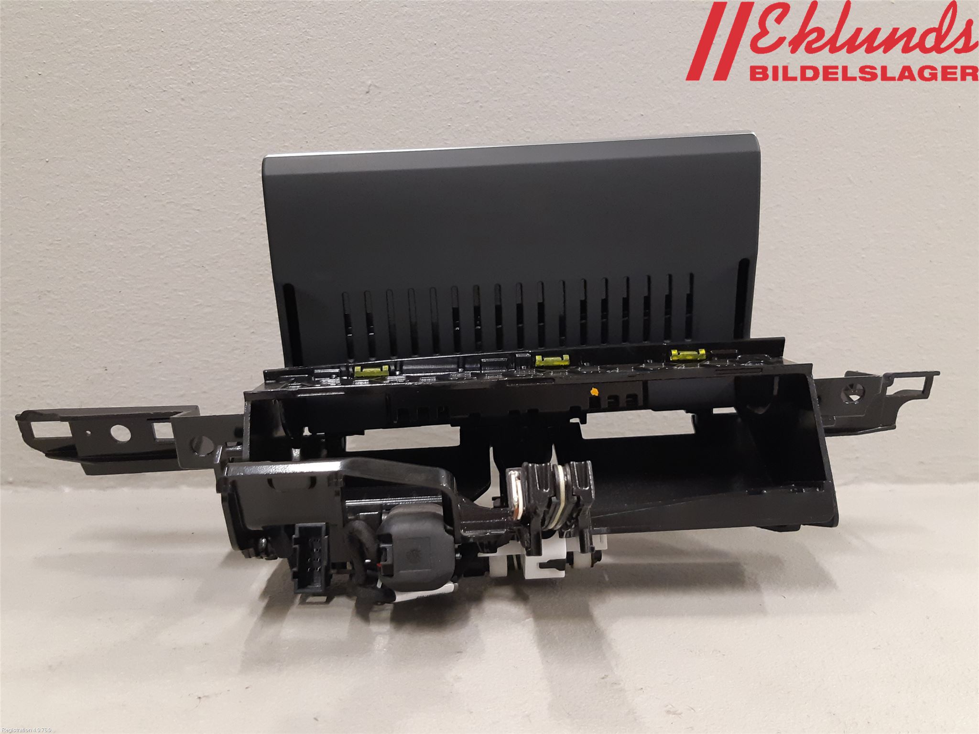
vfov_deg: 53.1
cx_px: 490
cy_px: 367
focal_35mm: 26
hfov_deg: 67.3
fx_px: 735
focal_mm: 3.93
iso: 250
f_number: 1.7
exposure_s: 1/33
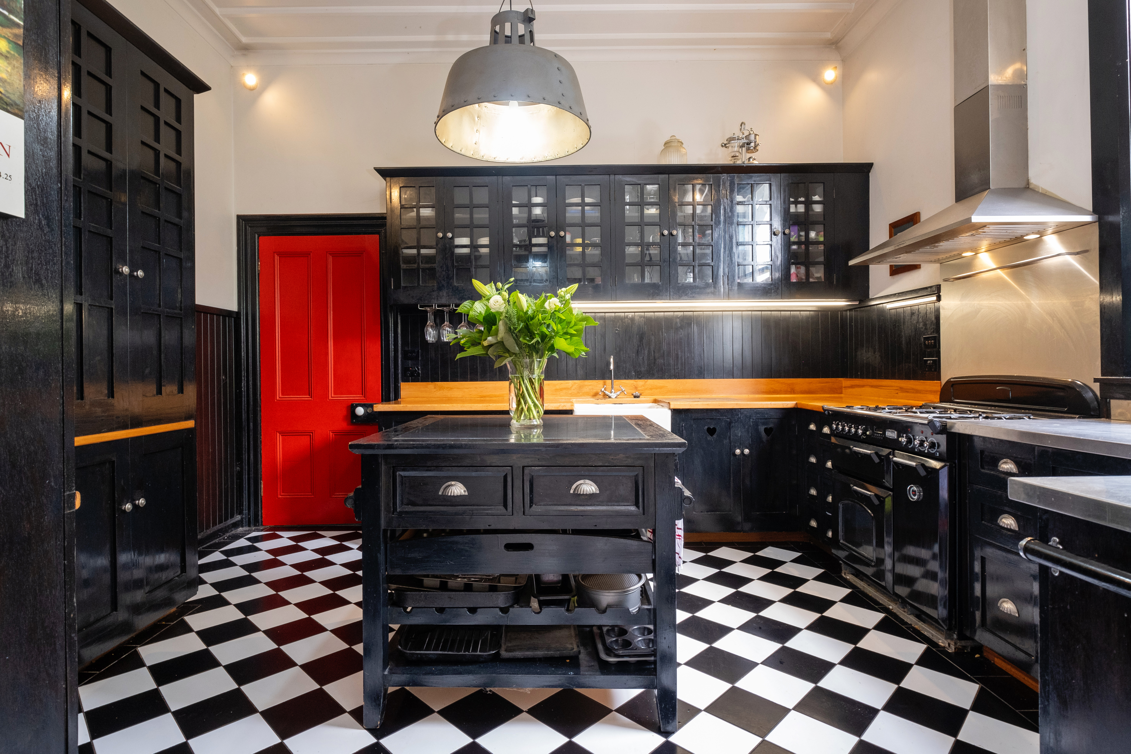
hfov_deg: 93.3
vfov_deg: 70.4
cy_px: 377
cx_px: 566
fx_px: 534
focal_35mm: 17
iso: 800
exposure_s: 1/15
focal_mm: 11.5
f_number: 7.1
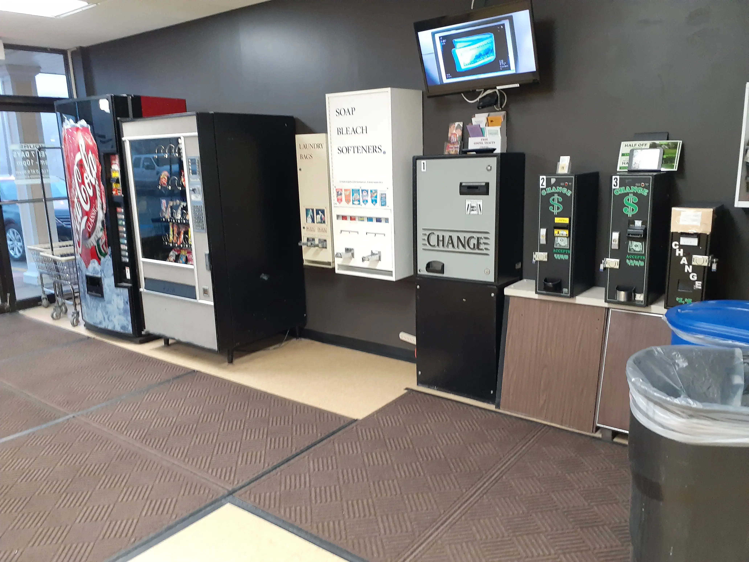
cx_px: 374
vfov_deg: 51.4
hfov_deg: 65.3
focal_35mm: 27
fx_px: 584
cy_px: 281
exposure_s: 1/30
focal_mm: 3.6
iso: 250
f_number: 1.9
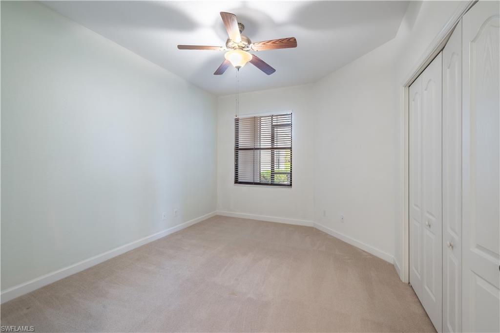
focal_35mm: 14
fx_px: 194
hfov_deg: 104.3
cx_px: 250
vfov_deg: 81.1
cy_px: 166
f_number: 11
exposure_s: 1.6
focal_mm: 14
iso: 125
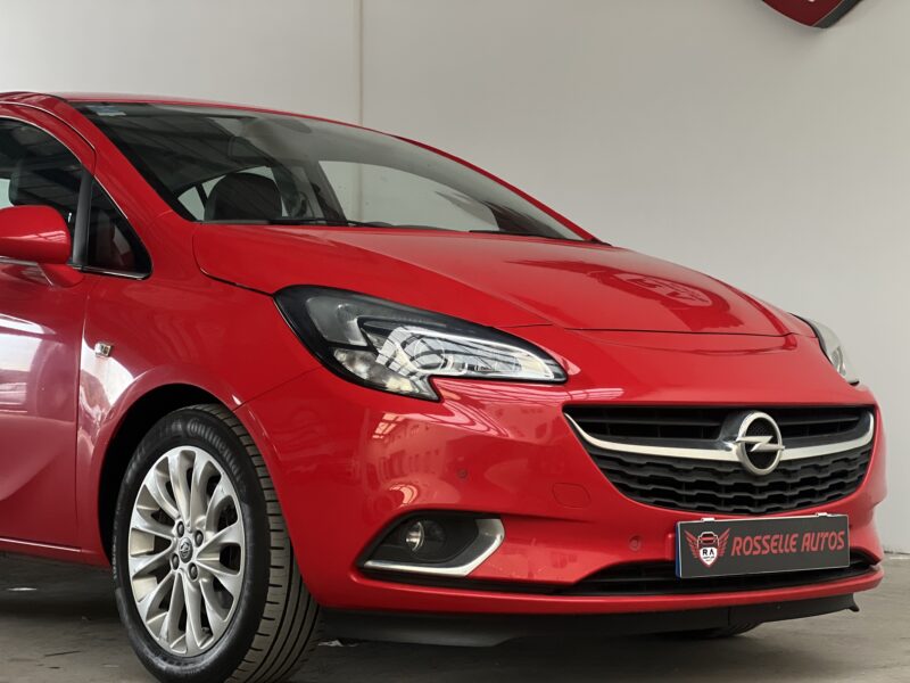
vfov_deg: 19.1
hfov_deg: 25.3
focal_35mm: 77
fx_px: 2024
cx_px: 455
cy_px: 342
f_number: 2.8
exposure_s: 1/40
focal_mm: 9
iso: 400
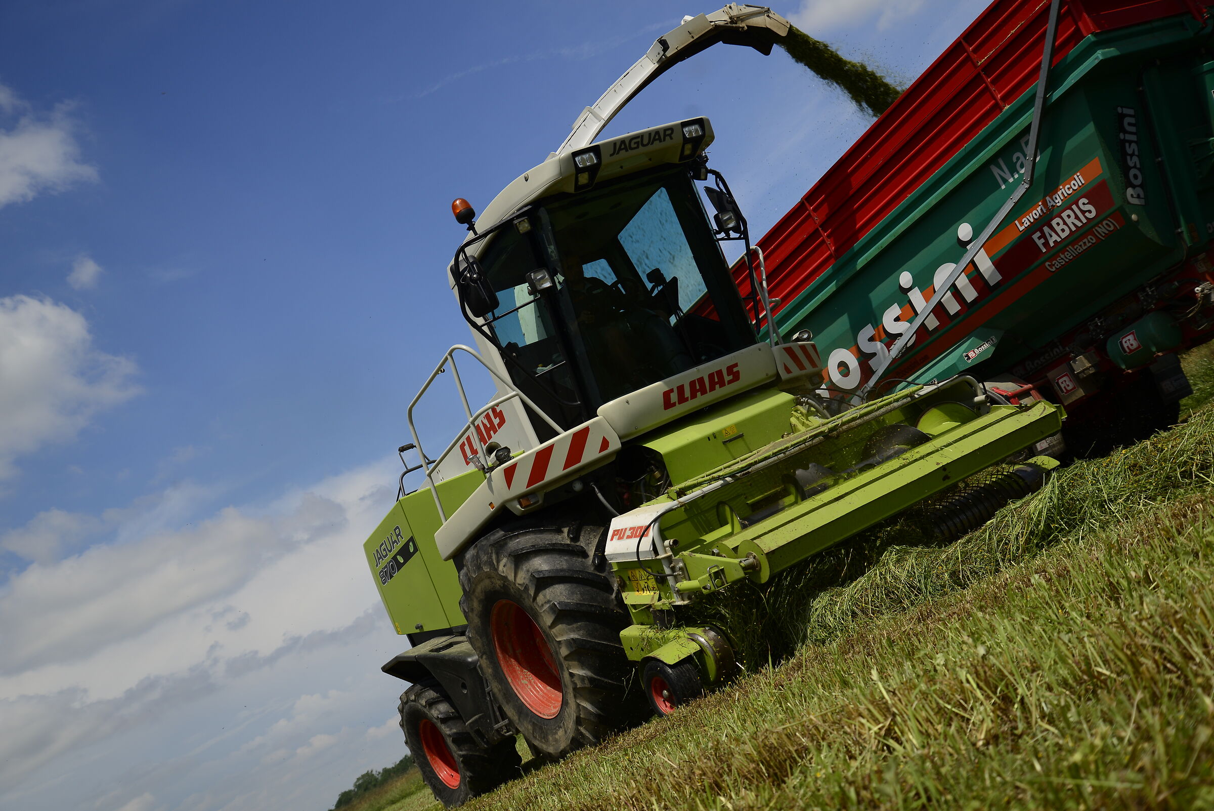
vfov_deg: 35.1
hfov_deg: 50.7
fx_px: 1282
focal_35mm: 38
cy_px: 406
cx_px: 607
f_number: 5.6
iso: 100
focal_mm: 38
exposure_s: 1/500
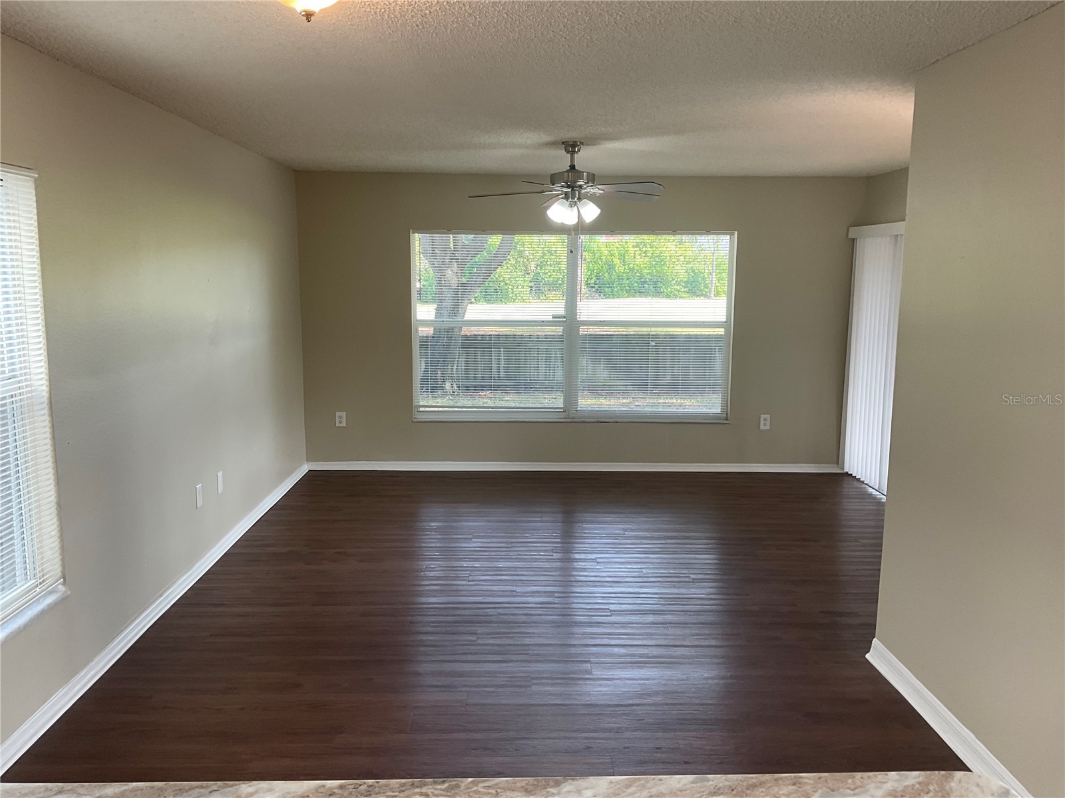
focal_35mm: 29
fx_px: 892
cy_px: 399
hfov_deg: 61.7
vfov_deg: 48.2
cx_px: 532
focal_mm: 3
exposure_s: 1/60
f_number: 1.8
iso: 32
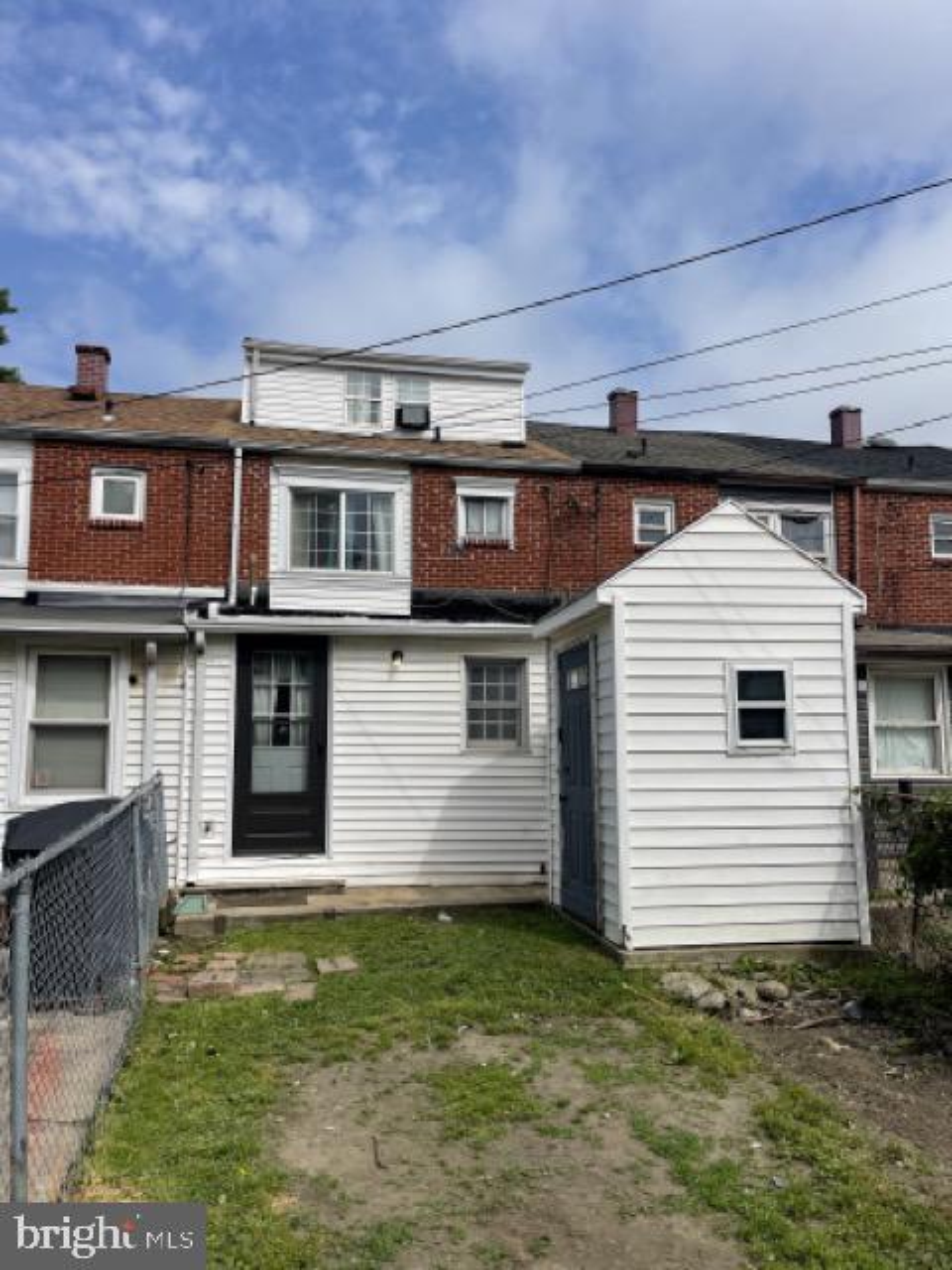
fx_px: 953
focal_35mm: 26
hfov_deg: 53.1
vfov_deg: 67.3
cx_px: 476
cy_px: 635
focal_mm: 5.1
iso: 32
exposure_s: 1/7407
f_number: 1.6
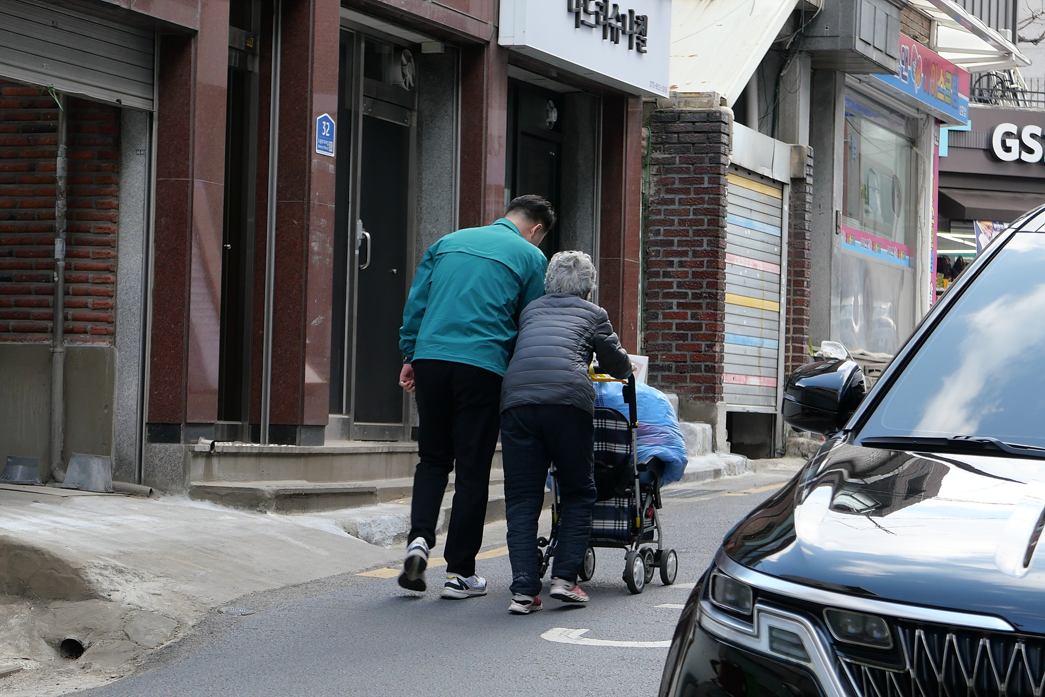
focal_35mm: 119
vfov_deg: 11.5
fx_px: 3455
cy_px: 348
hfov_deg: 17.2
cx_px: 522
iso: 200
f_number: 4
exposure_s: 1/125
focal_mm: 34
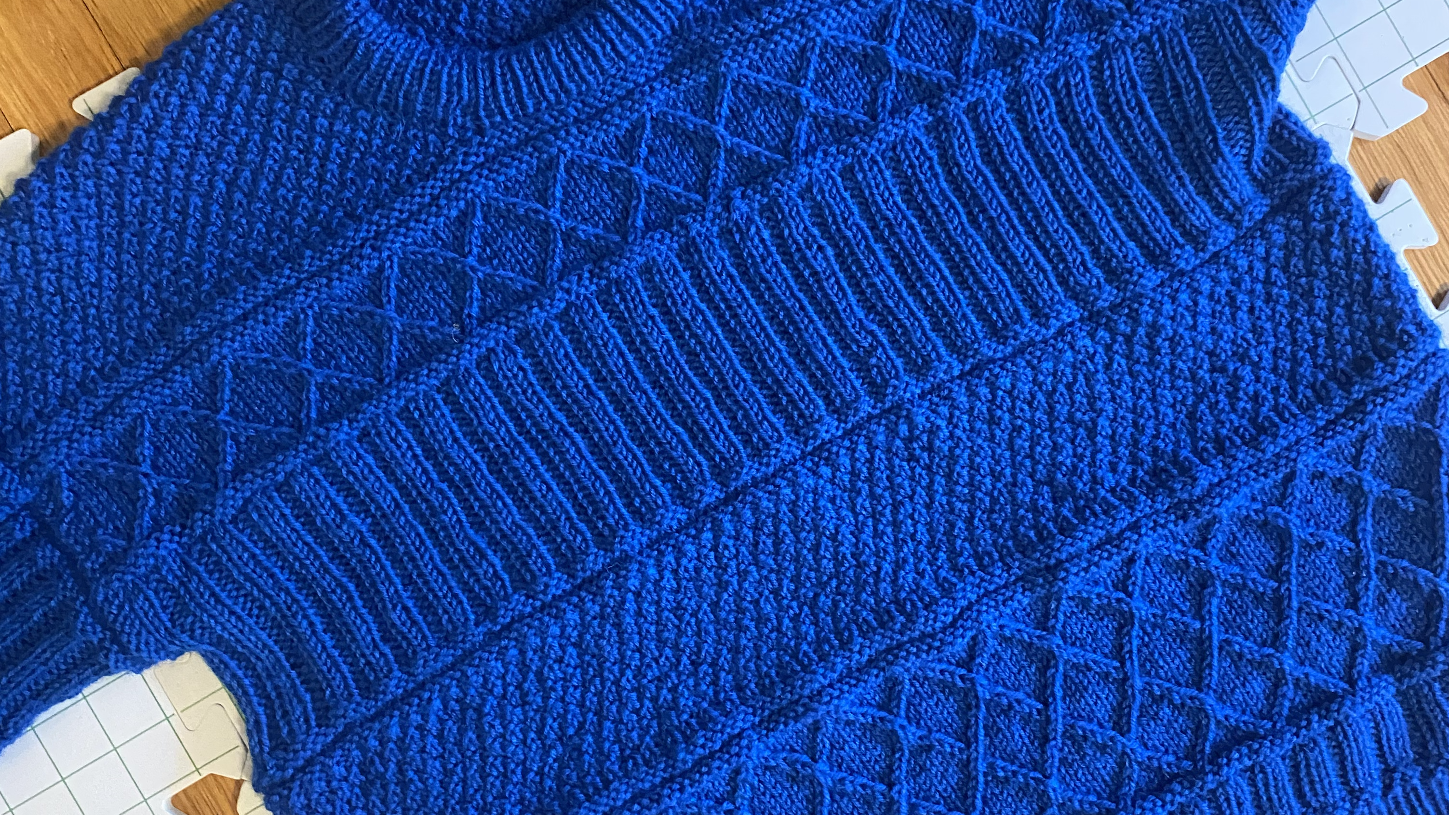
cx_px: 721
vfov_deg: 31.1
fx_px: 1460
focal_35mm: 38
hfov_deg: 52.8
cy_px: 494
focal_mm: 4.25
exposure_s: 1/30
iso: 640
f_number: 1.8
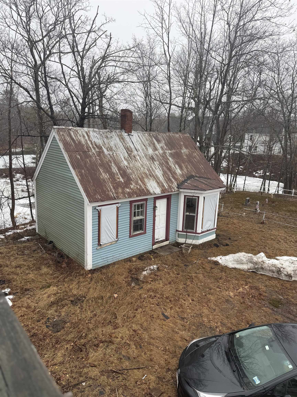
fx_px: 275
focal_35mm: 24
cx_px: 148
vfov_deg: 71.6
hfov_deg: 56.8
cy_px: 198
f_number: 1.78
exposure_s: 1/728
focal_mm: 6.76
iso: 80
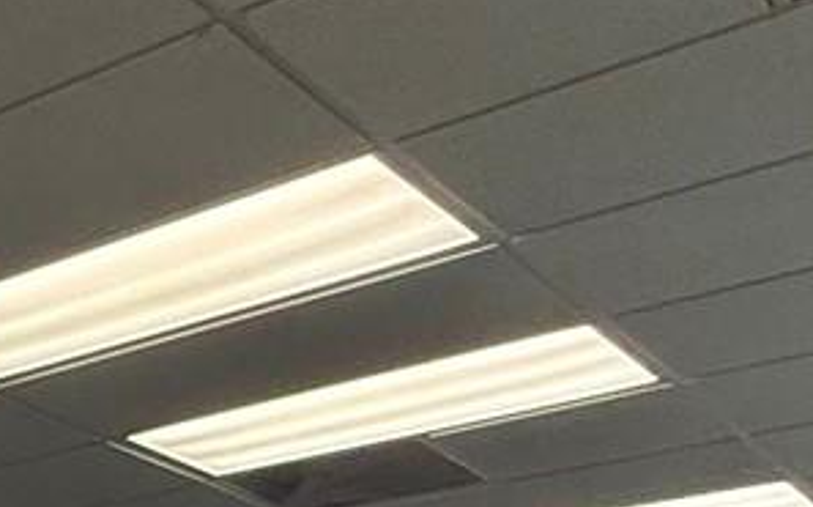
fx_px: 1771
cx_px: -476
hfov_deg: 21.0
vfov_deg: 14.0
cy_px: 970
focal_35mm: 80
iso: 160
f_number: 2.2
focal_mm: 2.22
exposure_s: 1/120
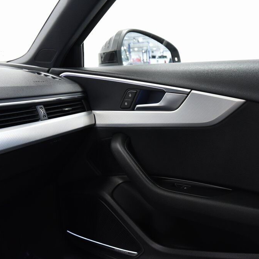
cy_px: 129
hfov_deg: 41.7
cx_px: 151
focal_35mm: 40
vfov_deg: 41.9
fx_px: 339
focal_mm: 31
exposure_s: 1/20
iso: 2000
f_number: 4
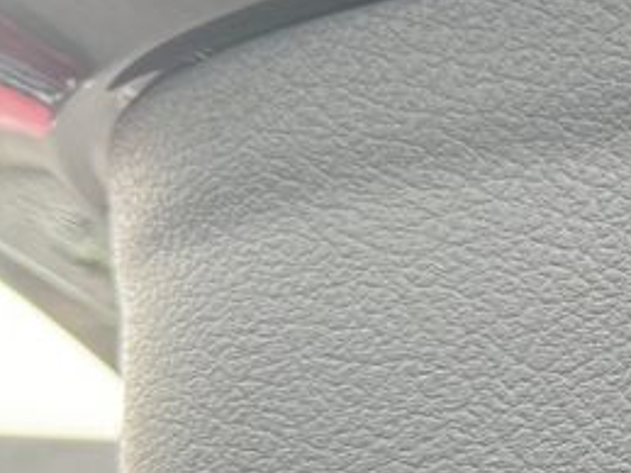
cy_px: 380
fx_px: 1731
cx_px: 1225
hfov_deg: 16.3
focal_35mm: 95
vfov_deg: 15.4
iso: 64
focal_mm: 6.76
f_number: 1.78
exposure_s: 1/121
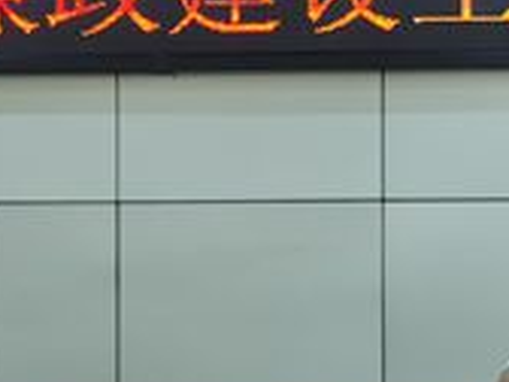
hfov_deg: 11.9
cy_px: 271
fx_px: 2309
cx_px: 812
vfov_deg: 9.4
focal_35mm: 157
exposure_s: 1/100
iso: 100
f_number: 1.6
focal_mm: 5.56
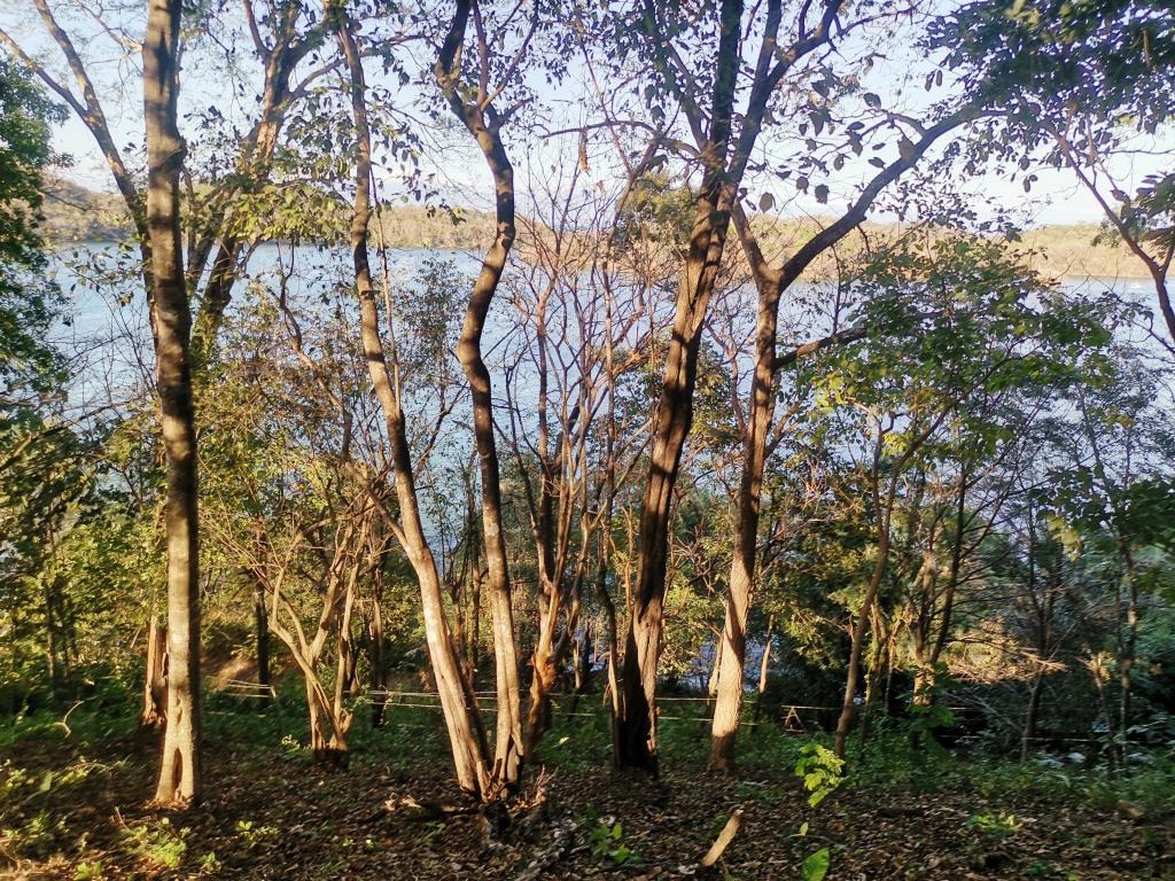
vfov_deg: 53.1
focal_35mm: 26
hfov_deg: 67.3
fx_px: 883
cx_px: 588
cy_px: 440
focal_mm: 4.75
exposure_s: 1/724
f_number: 1.8
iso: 50
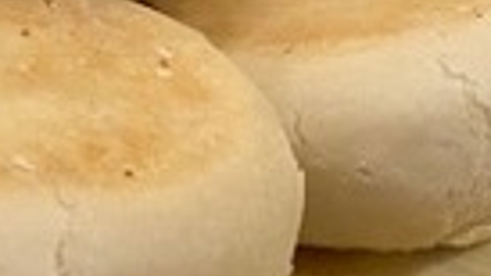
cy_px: 61
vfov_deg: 9.8
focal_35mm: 124
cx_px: -548
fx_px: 1614
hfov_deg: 14.0
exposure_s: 1/50
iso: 80
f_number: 1.8
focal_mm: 4.25
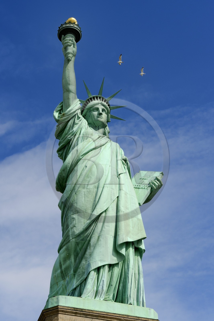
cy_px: 160
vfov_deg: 26.0
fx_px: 696
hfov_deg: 17.5
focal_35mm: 78
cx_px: 107
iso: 100
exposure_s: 1/400
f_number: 10
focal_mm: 78
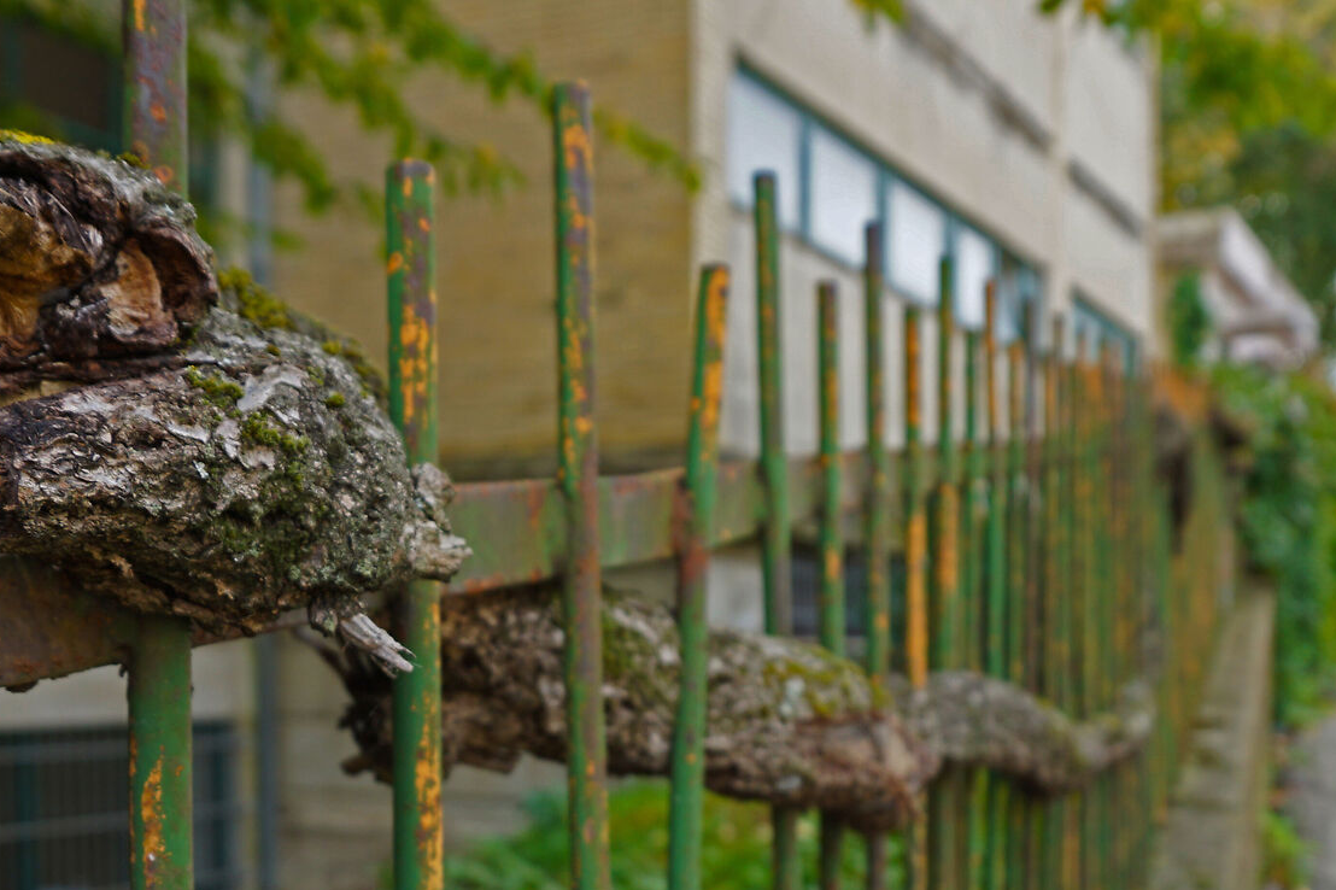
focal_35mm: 52
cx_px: 754
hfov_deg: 38.1
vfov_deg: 25.3
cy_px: 762
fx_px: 1929
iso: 100
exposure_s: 1/80
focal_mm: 16
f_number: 4.5
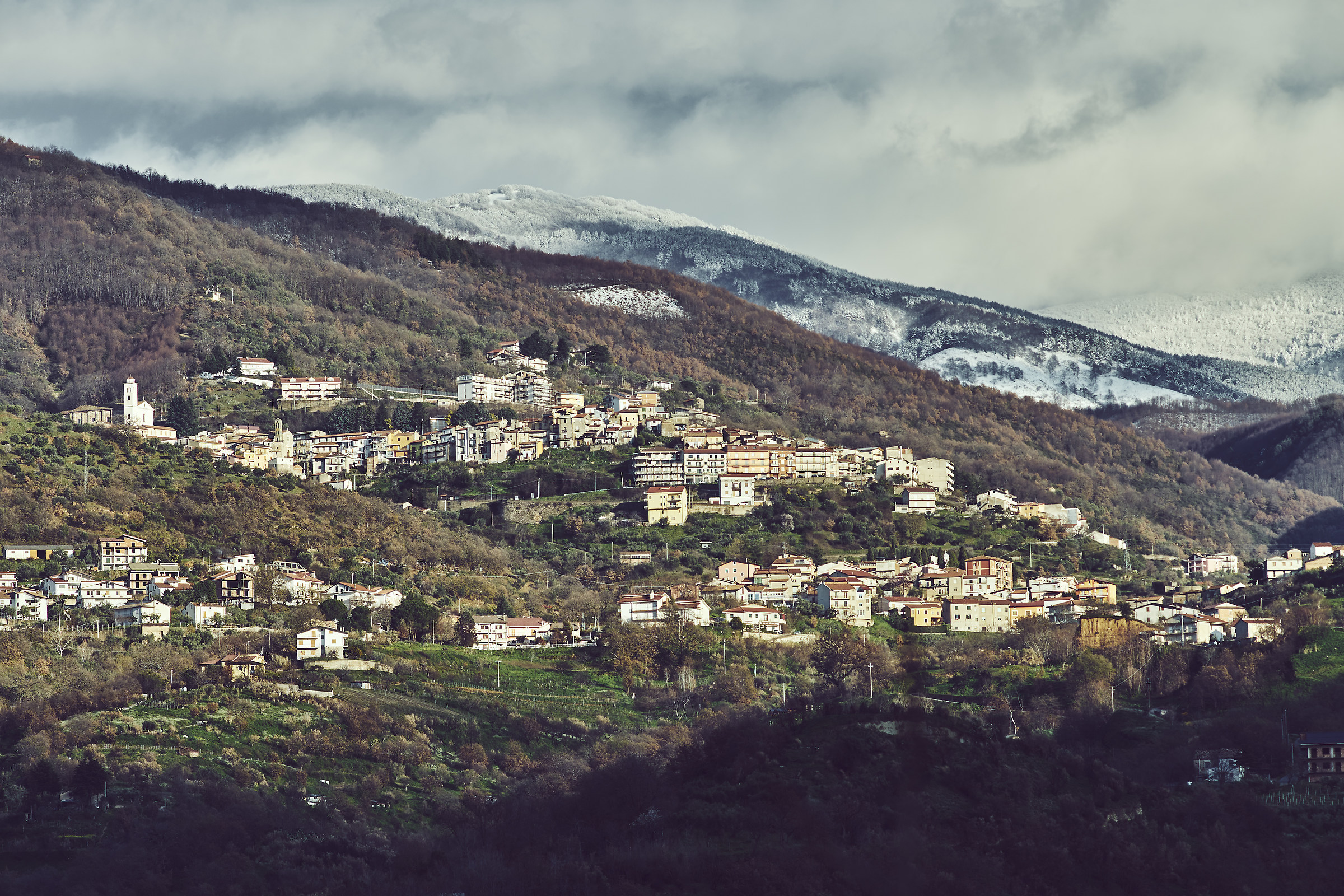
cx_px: 672
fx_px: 7466
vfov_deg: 6.9
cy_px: 448
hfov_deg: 10.3
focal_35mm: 200
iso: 100
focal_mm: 200
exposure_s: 1/500
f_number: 5.6
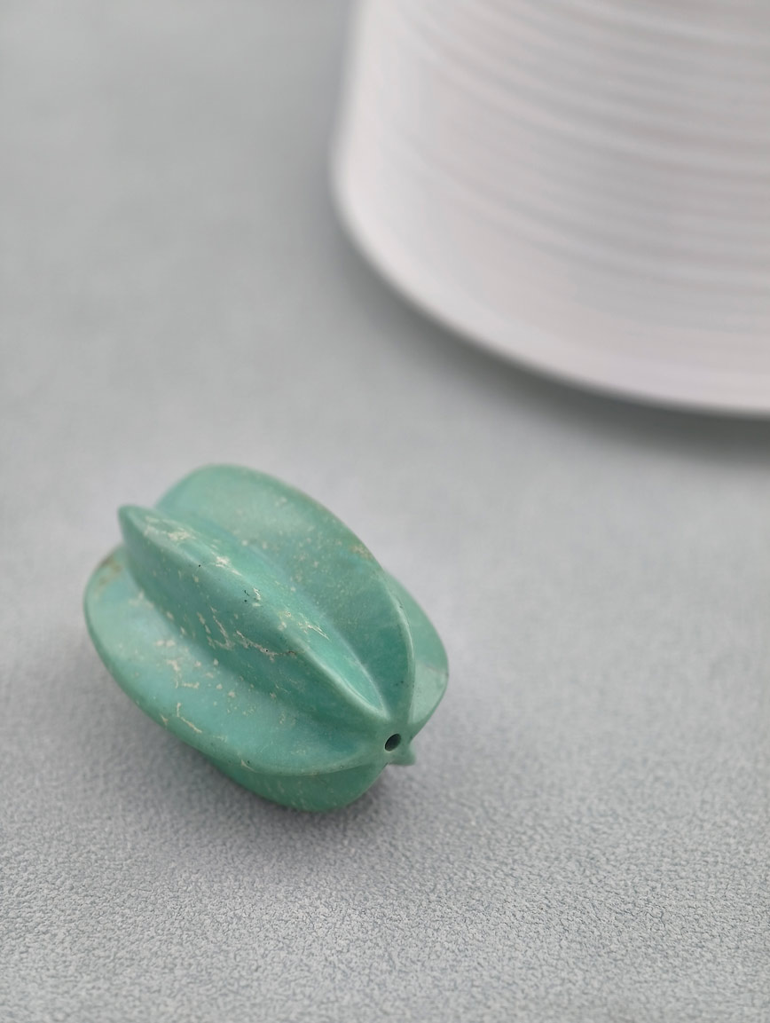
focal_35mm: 85
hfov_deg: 17.4
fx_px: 2515
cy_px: 512
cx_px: 385
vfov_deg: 23.0
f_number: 2.67
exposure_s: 1/160
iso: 125
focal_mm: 22.48
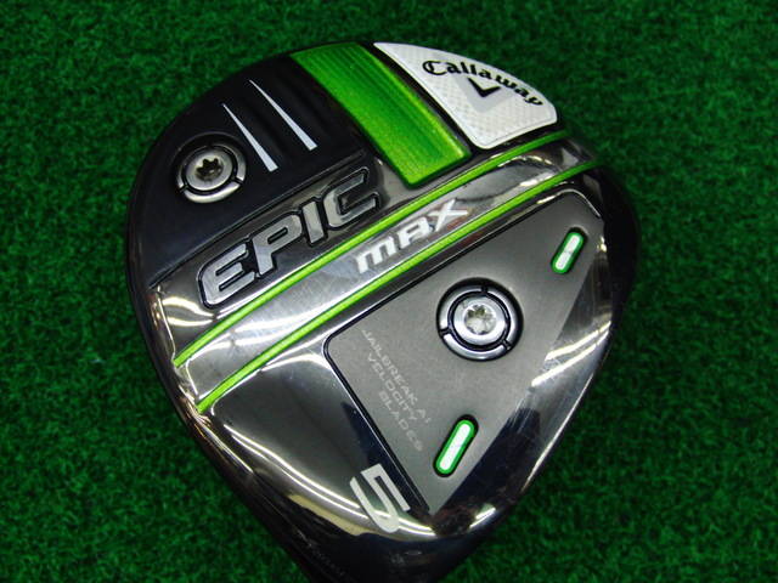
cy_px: 292
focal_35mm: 37
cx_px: 389
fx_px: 832
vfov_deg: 38.7
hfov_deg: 50.1
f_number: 3.6
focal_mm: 6.42
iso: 320
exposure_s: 1/80
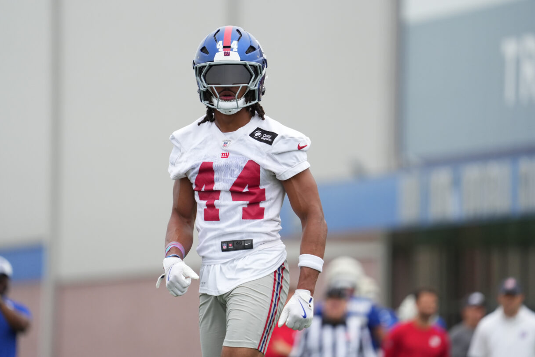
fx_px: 8069
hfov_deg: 3.8
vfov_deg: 2.5
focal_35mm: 543
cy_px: 178
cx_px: 268
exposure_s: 1/2000
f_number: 6.3
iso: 1600
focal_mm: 541
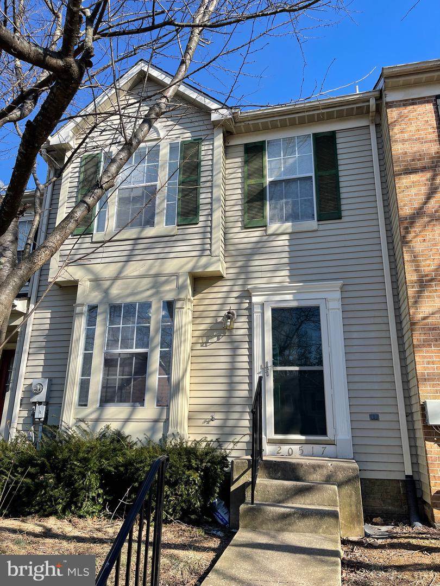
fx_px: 441
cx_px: 220
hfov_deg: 53.1
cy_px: 293
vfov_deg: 67.3
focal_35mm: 26
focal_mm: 5.1
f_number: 1.6
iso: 32
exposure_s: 1/1795
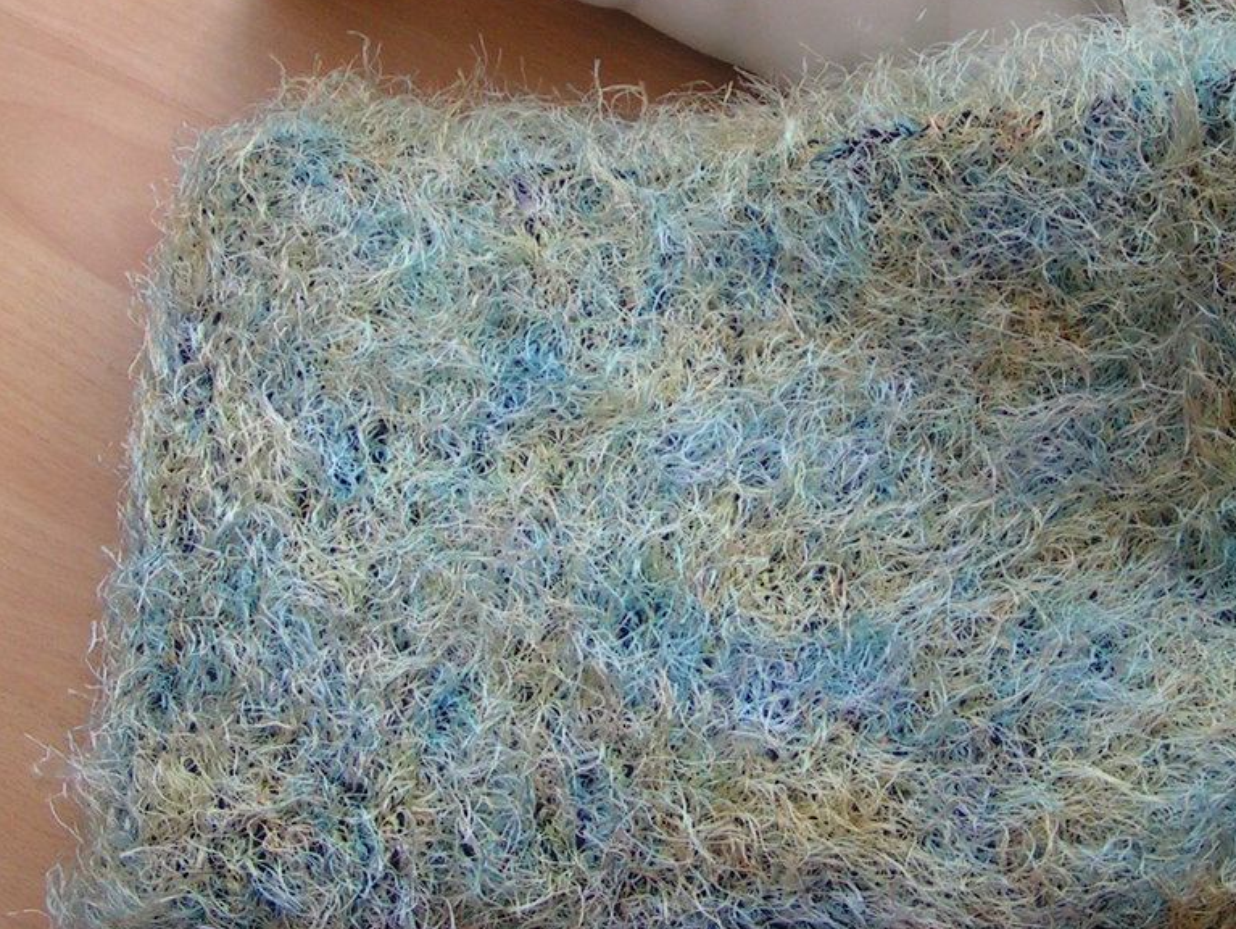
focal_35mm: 66
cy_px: 242
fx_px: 2358
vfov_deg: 22.1
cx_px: 789
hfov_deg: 29.2
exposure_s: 1/30
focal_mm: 5.8
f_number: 2.8
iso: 80
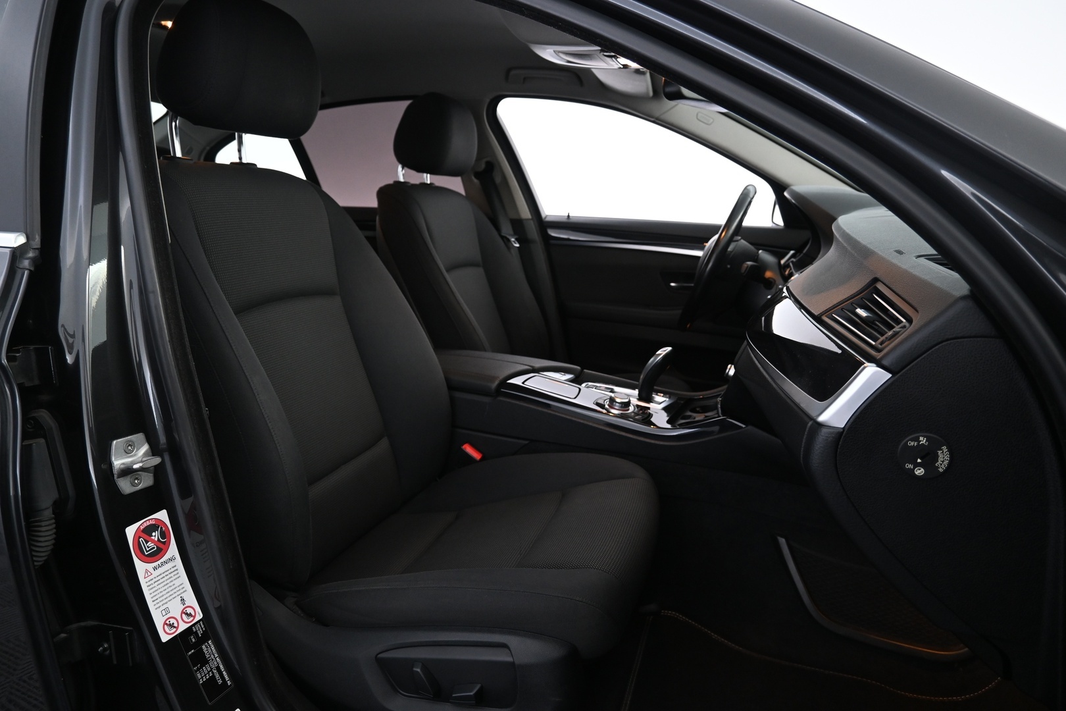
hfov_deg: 73.7
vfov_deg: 53.1
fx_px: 711
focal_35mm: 24
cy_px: 356
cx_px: 533
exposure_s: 1/25
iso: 900
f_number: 3.5
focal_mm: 16
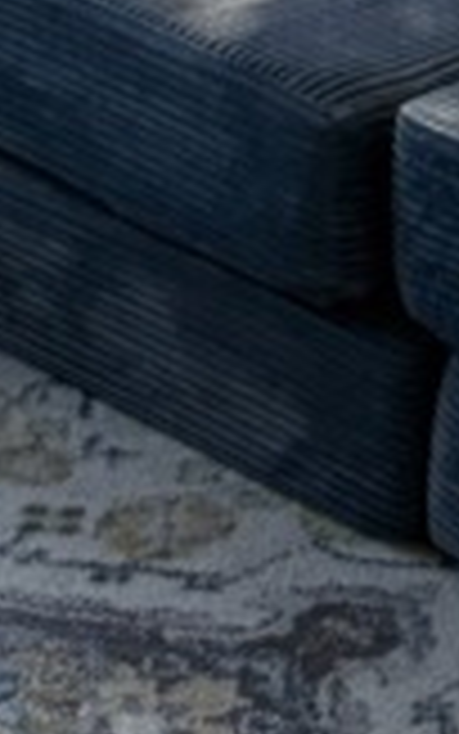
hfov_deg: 7.6
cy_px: -1004
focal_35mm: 166
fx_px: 3320
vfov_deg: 10.8
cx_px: -436
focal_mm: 6.76
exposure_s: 1/341
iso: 100
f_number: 1.78
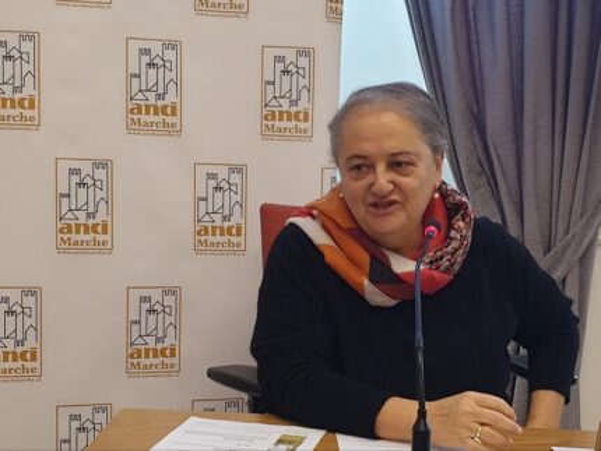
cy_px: 226
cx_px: 300
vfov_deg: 53.1
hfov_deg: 67.3
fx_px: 452
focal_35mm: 26
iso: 320
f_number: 2.4
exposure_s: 1/50
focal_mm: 4.3
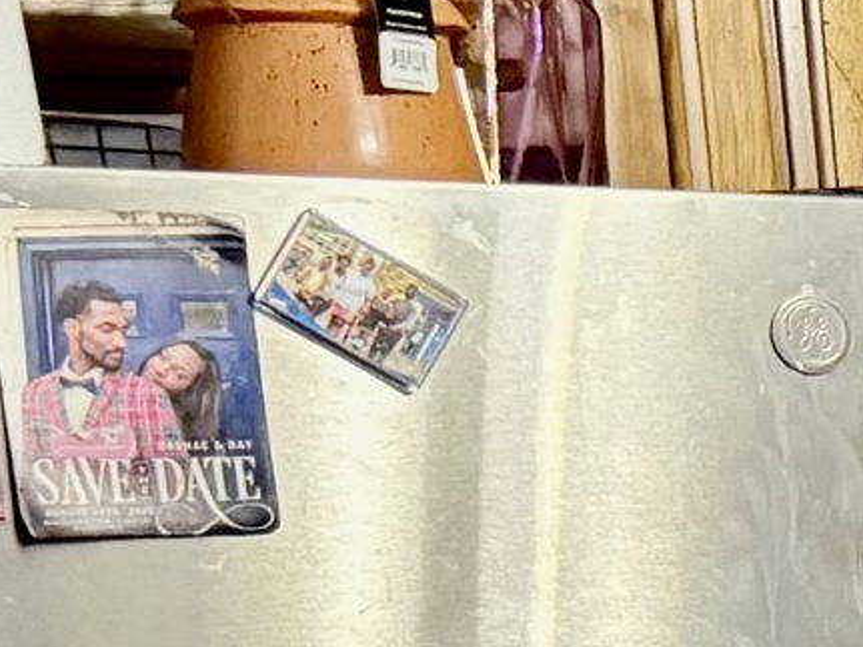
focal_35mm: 171
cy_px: 1112
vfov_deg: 8.4
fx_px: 4262
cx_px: 2723
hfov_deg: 9.0
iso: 800
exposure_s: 1/60
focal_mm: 6.76
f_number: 1.78
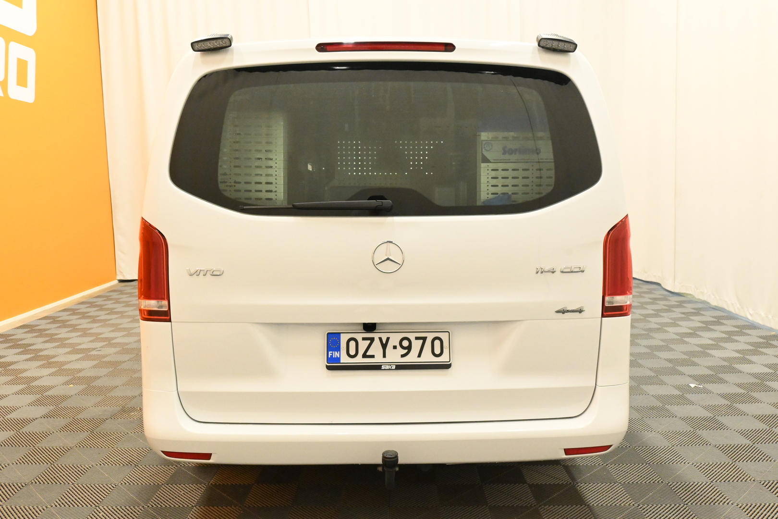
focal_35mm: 30
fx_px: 648
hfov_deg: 61.9
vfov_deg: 43.6
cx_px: 389
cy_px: 260
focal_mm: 20
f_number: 11
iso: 5000
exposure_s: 1/30
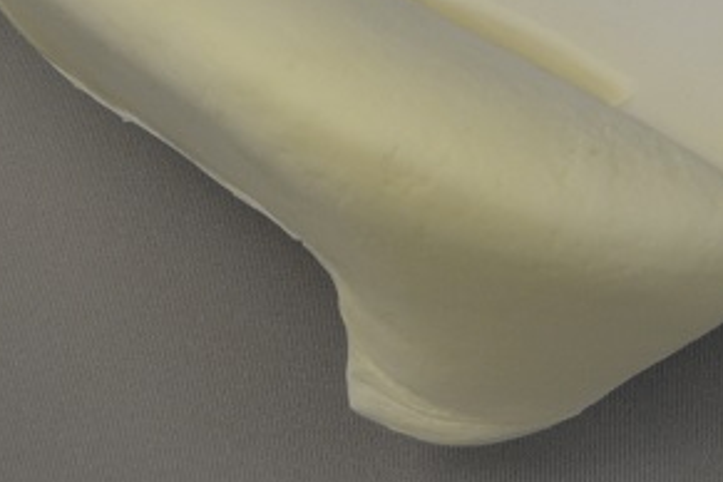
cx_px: 588
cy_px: -159
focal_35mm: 113
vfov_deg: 11.8
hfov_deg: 18.0
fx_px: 2262
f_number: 4.5
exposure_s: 1/80
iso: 400
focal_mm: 23
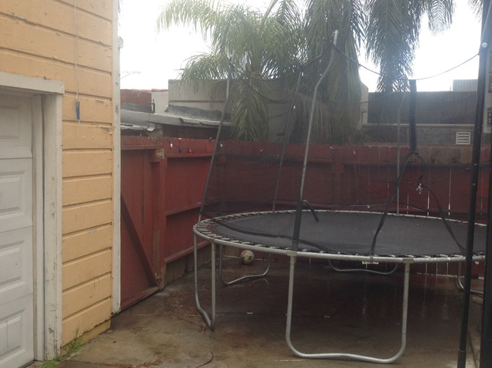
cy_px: 173
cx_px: 289
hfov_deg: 43.7
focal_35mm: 43
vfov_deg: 33.5
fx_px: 611
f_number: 2.4
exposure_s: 1/231
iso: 50
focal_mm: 4.28
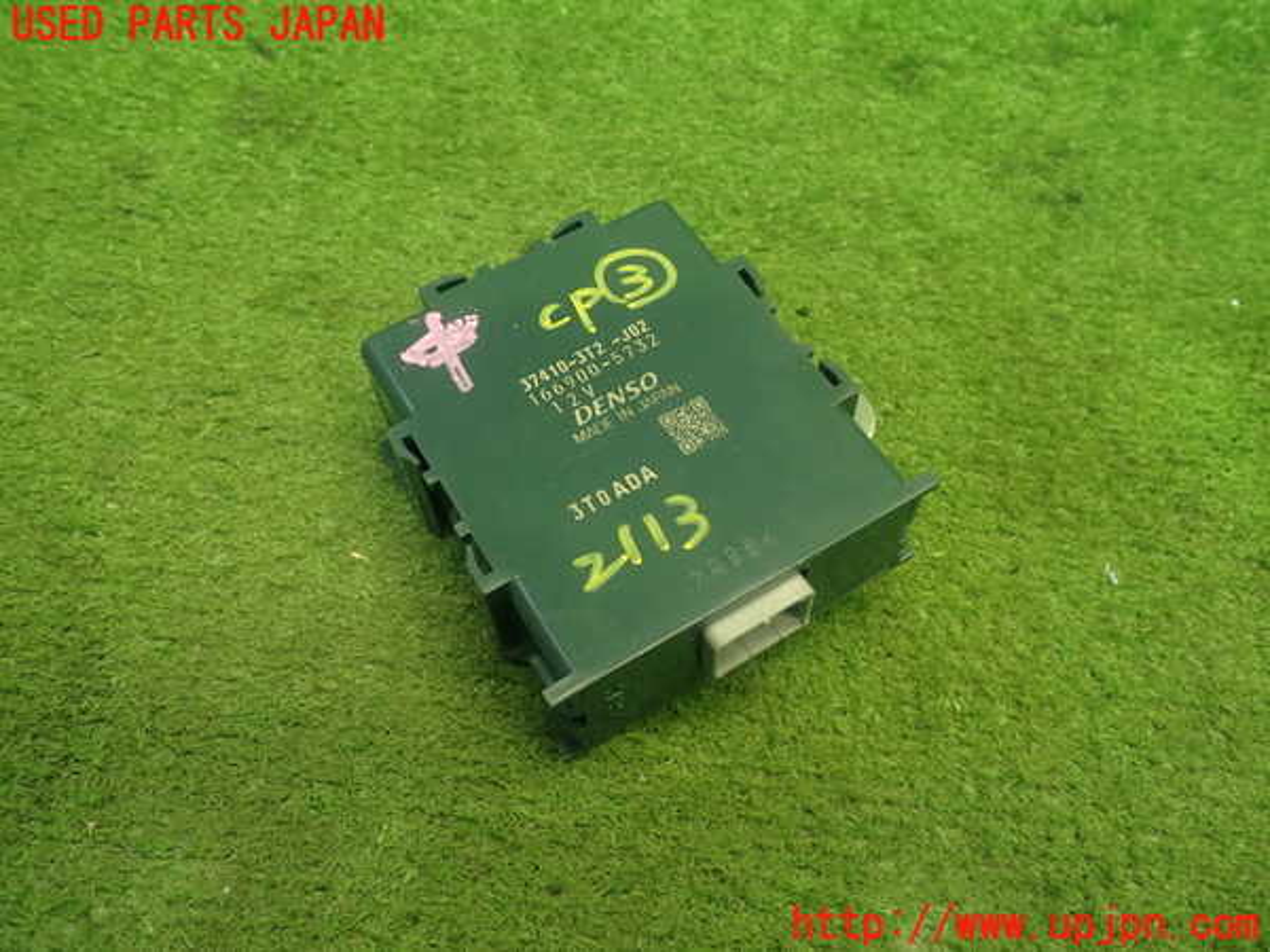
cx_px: 635
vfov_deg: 44.2
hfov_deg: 56.8
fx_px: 1174
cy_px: 476
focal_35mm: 32
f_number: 2.4
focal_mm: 5.79
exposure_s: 1/30
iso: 200
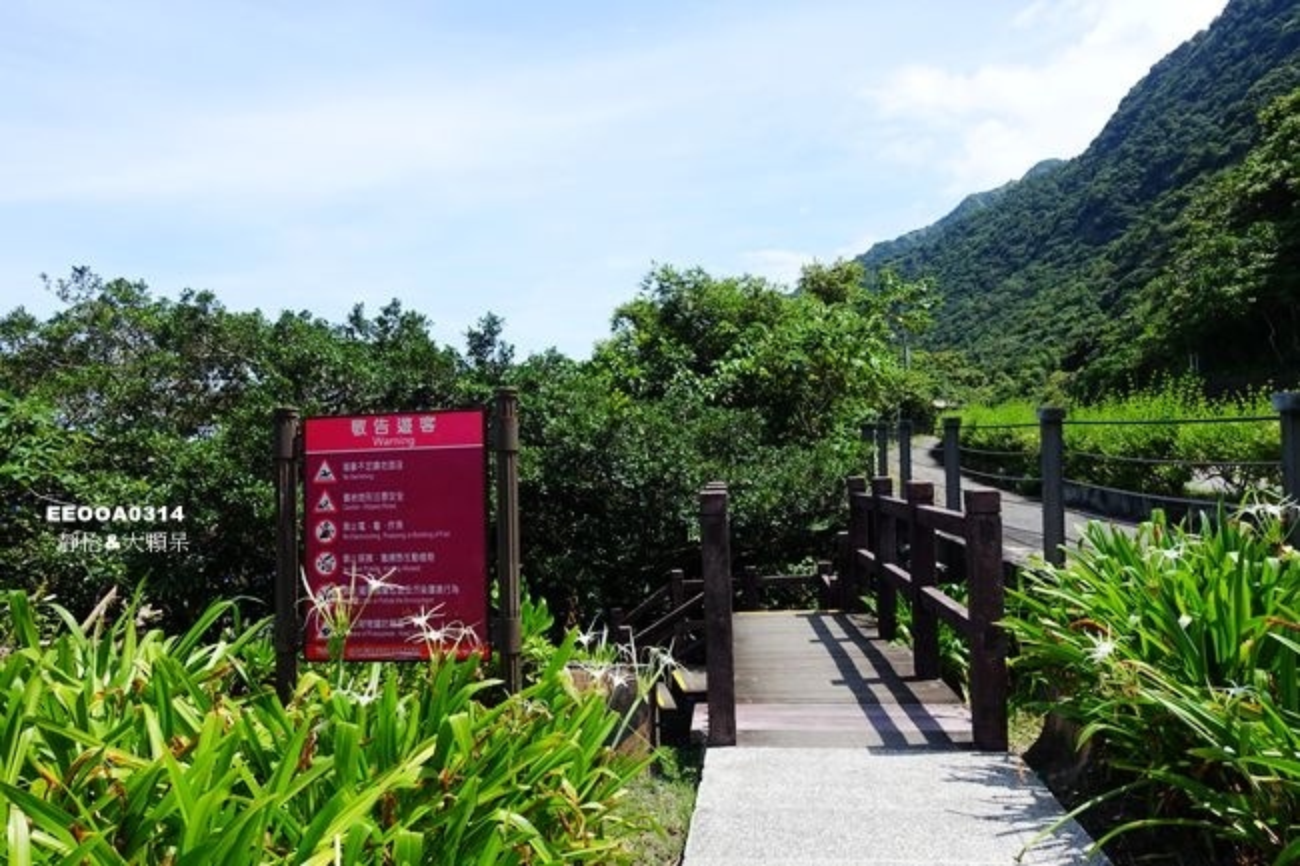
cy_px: 433
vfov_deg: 53.1
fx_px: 866
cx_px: 650
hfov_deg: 73.8
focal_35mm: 24
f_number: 5.6
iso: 125
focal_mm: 8.8
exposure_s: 1/400
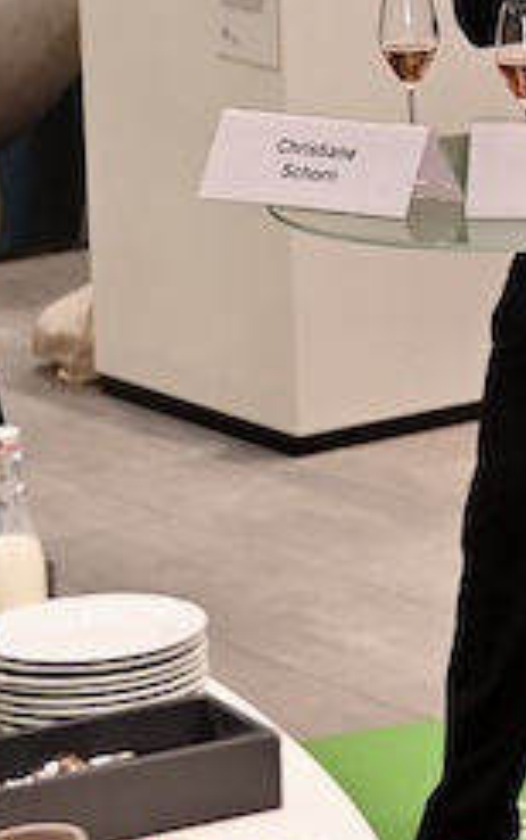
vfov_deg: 8.9
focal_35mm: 233
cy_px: -159
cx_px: 1325
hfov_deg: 5.4
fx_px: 5338
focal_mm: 55
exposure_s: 1/100
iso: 250
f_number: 3.2
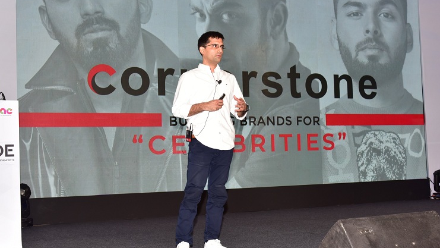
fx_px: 618
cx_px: 218
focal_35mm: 53
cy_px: 124
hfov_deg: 39.2
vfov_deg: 22.6
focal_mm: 50
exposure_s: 1/60
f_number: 6.3
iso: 720
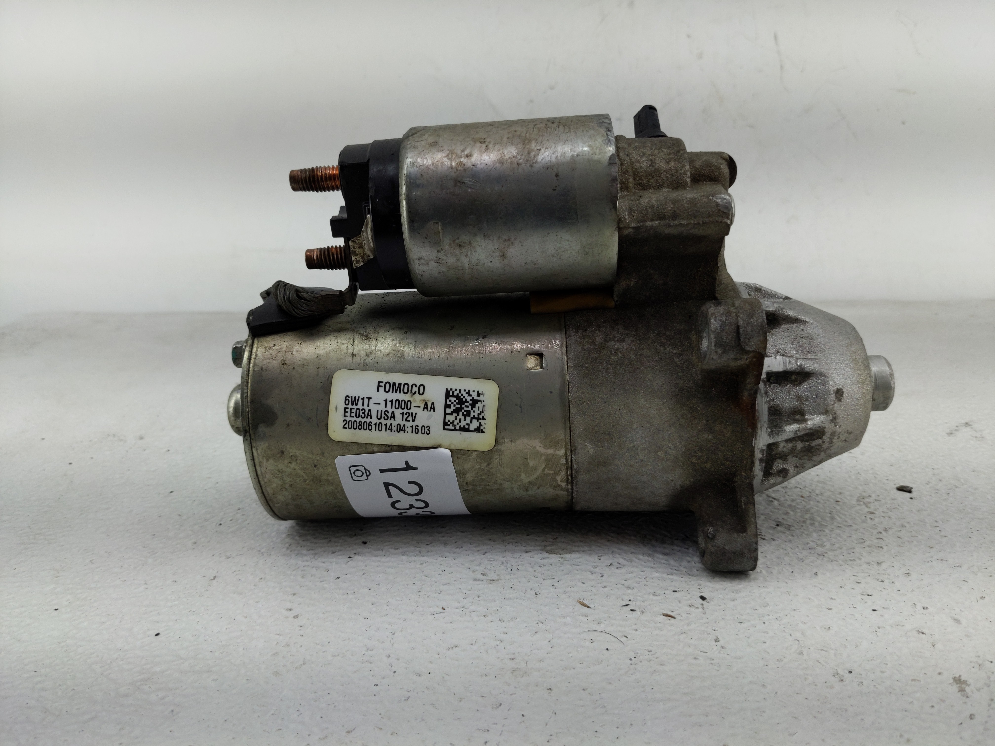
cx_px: 498
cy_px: 373
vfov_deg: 54.9
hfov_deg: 69.4
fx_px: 719
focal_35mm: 25
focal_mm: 4.38
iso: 55
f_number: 1.73
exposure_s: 1/174
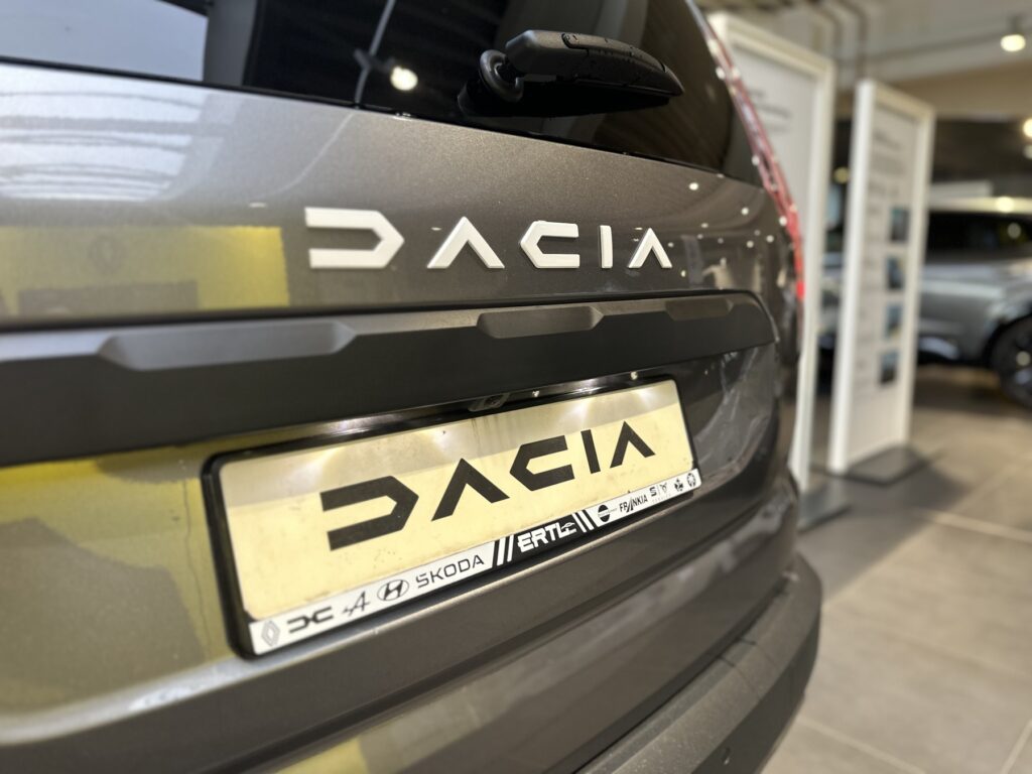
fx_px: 716
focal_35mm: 24
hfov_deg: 71.6
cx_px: 516
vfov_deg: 56.8
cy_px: 387
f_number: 1.78
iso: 160
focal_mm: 6.86
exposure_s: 1/50
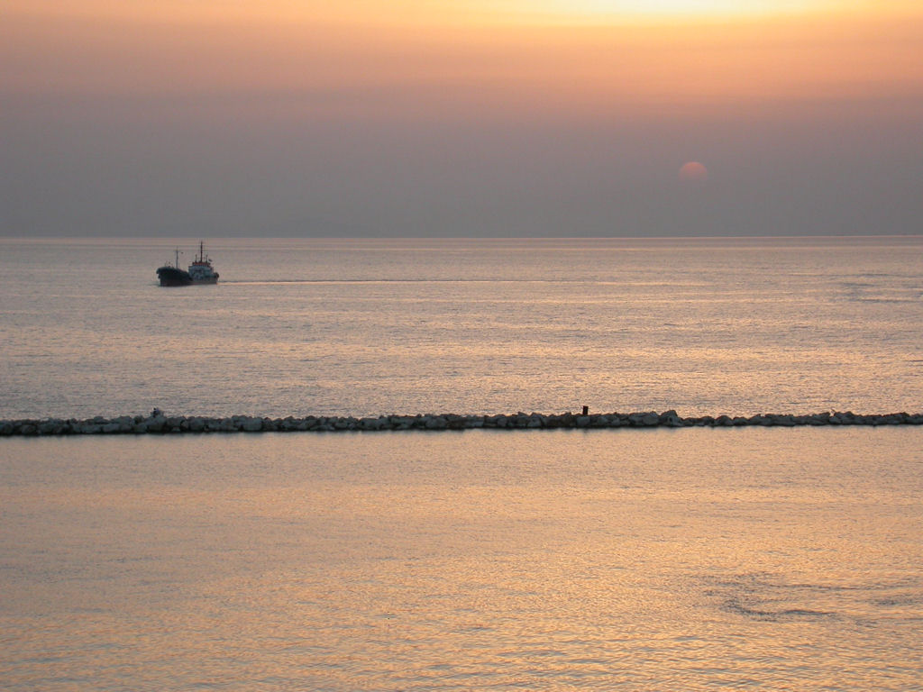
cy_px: 346
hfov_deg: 16.0
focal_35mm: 123
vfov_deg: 12.0
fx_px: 3280
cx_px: 462
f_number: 4.4
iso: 100
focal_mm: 25.5
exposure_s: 1/172
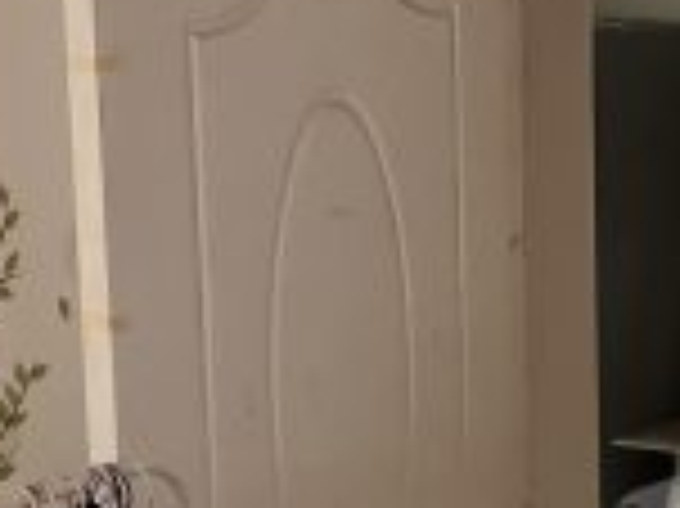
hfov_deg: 13.2
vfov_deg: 10.2
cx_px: 946
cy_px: 562
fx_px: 2807
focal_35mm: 143
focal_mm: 5.52
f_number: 1.9
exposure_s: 1/50
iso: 160
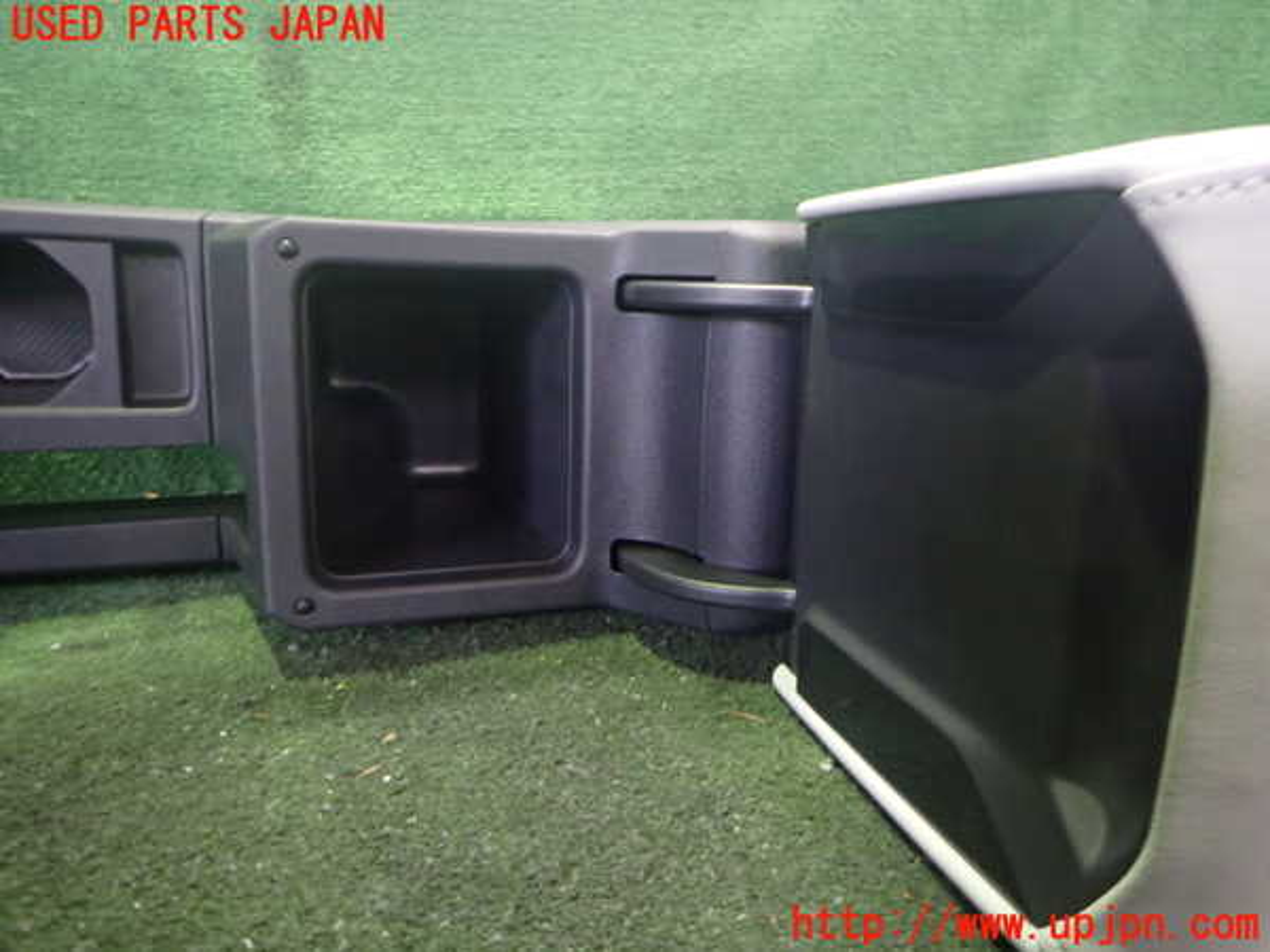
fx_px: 917
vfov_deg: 54.9
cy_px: 476
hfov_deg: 69.4
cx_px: 635
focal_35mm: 25
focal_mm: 4.5
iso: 800
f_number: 2
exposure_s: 1/25
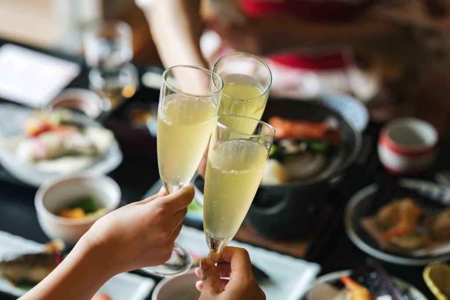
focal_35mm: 105
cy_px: 150
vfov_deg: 13.0
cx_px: 225
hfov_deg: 19.5
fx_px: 1312
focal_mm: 105
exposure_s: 1/200
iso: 500
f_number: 2.5
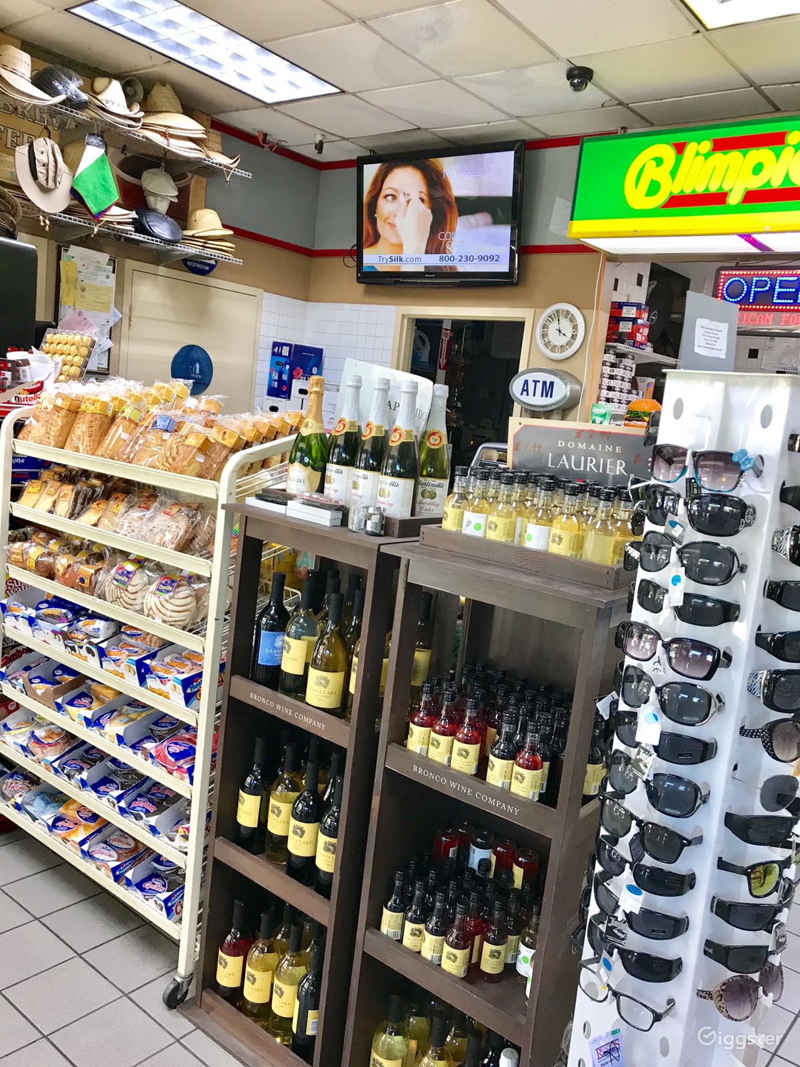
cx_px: 400
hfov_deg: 49.7
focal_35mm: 28
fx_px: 863
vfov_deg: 63.4
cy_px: 534
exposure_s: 1/30
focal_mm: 3.99
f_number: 1.8
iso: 20
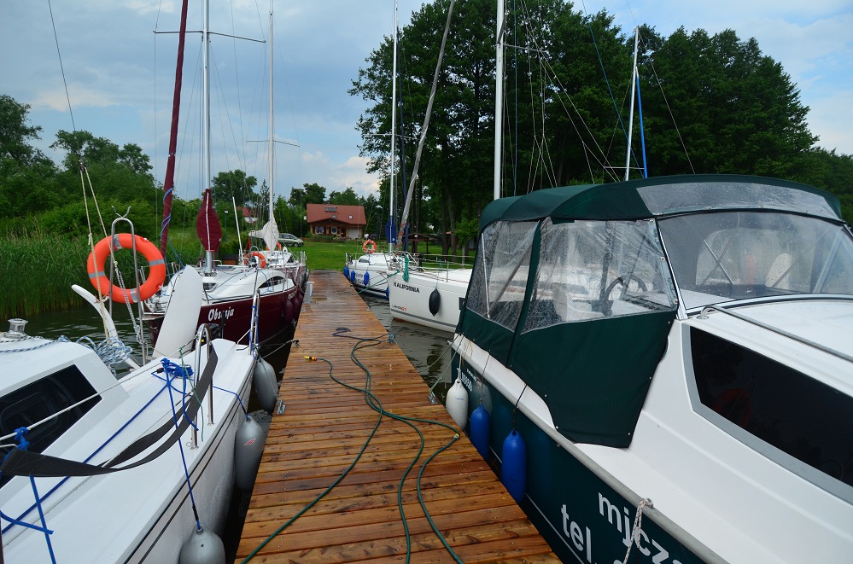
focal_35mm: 18
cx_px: 426
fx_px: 425
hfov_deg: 90.1
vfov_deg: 67.1
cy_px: 282
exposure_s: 1/3200
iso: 640
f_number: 5
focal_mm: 12
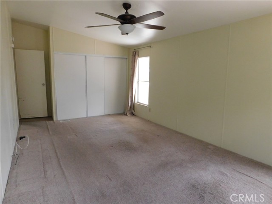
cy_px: 102
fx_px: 181
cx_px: 136
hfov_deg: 73.9
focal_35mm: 23
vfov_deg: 58.9
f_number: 3
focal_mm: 4
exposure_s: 1/30
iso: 320
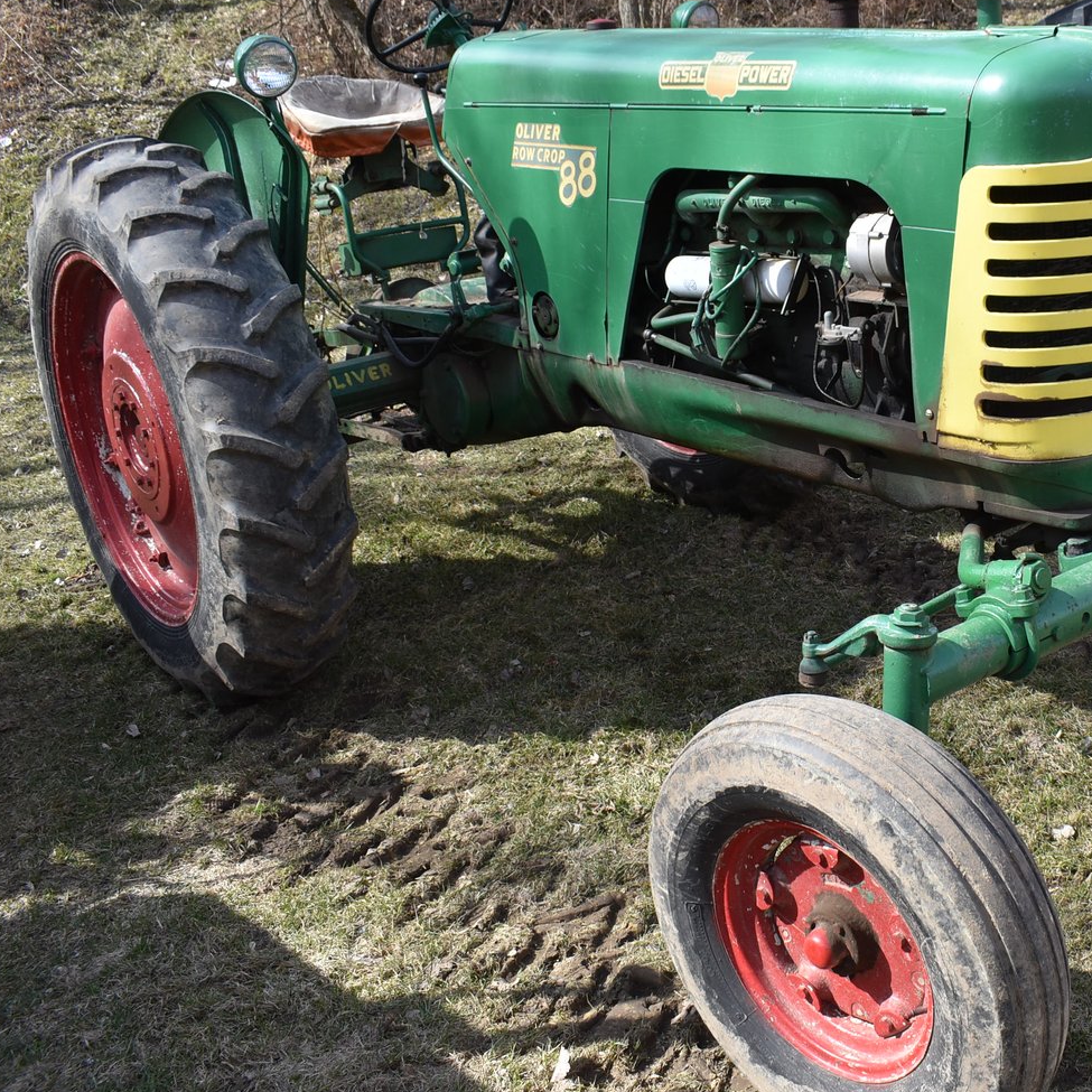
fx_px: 1428
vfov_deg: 41.8
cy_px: 493
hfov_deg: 40.4
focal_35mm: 40
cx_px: 850
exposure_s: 1/250
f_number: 7.1
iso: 200
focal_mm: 18
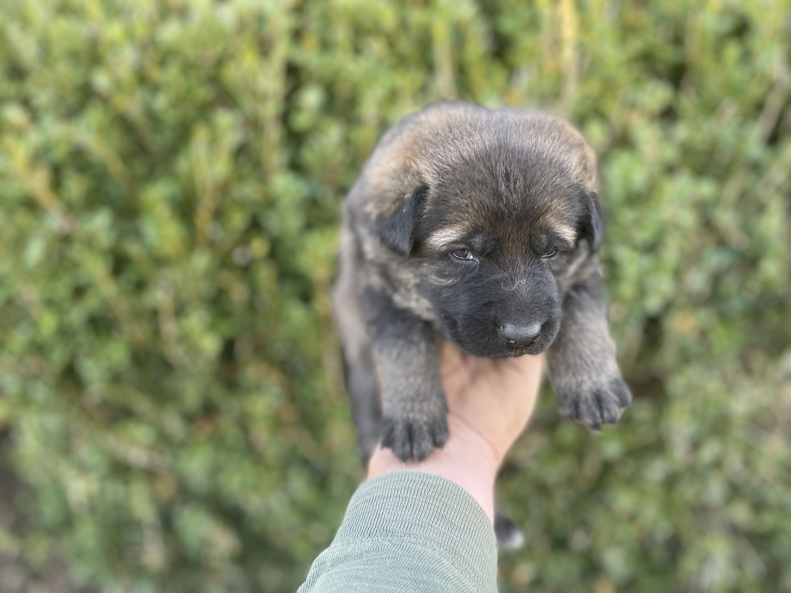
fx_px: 594
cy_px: 296
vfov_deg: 53.1
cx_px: 396
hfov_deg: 67.3
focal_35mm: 26
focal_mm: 4.2
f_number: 1.6
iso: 80
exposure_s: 1/121
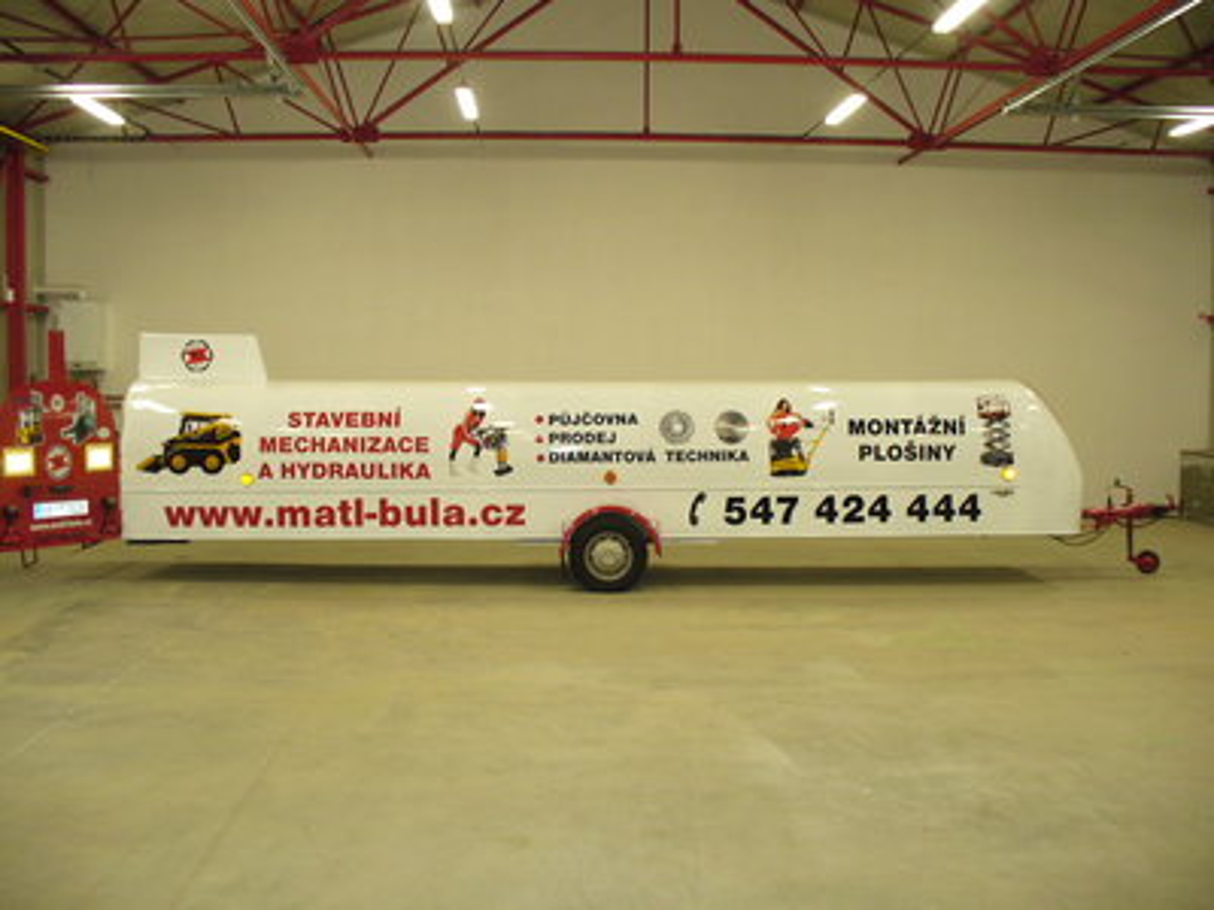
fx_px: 1298
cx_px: 607
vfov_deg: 38.7
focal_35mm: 37
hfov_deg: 50.1
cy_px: 455
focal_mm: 6.1
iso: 200
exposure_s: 1/30
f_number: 2.8
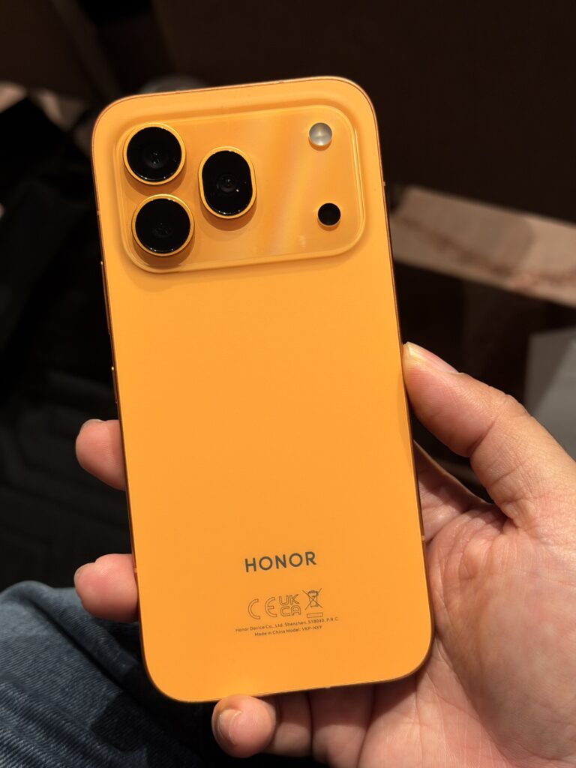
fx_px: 1065
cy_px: 384
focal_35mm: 48
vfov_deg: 39.7
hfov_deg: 30.3
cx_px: 288
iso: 80
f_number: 1.78
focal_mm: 6.76
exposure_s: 1/50
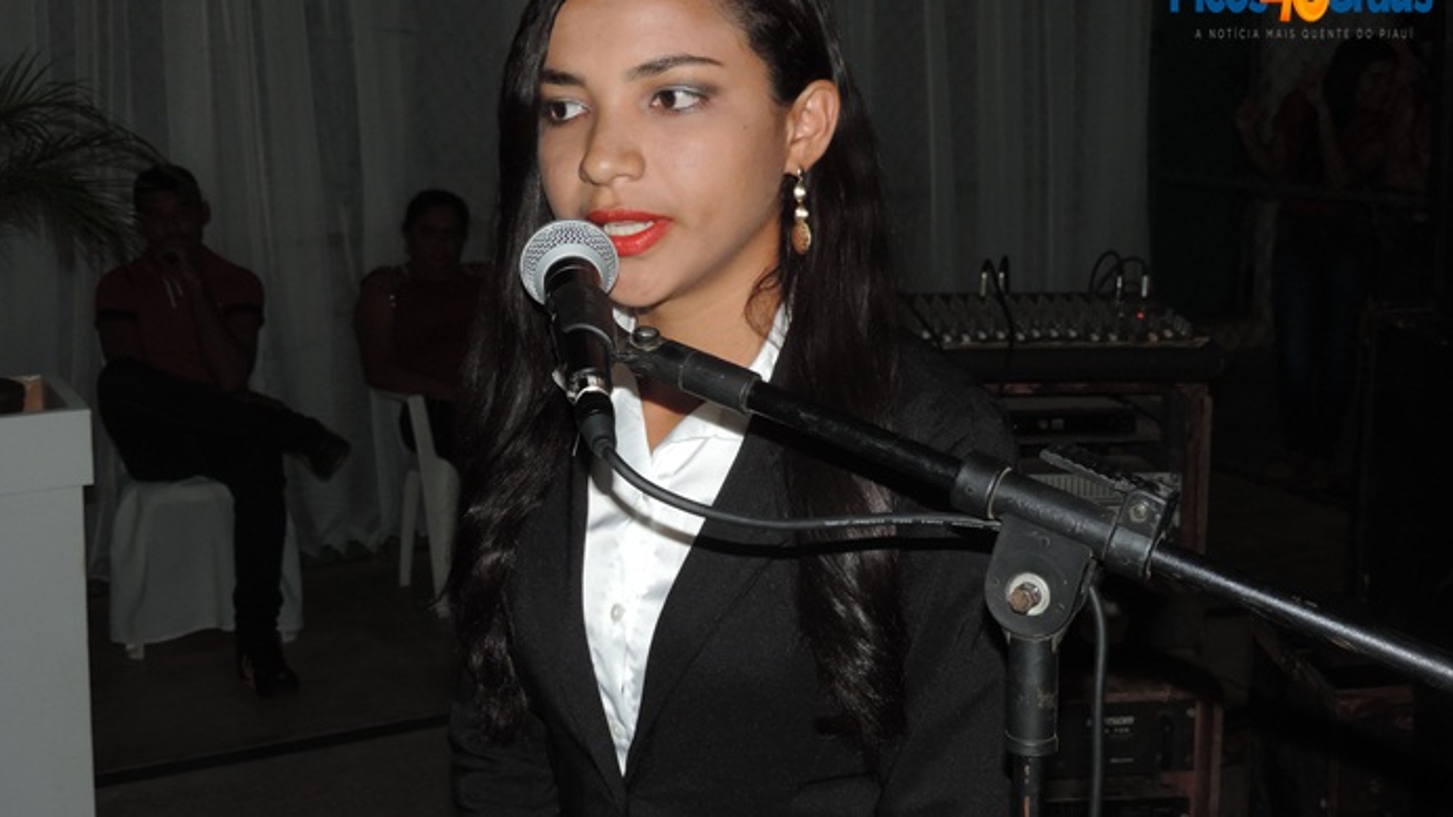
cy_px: 469
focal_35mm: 52
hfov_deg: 39.9
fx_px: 2003
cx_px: 725
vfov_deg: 23.0
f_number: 3.5
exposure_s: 1/30
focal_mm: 8.3
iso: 200
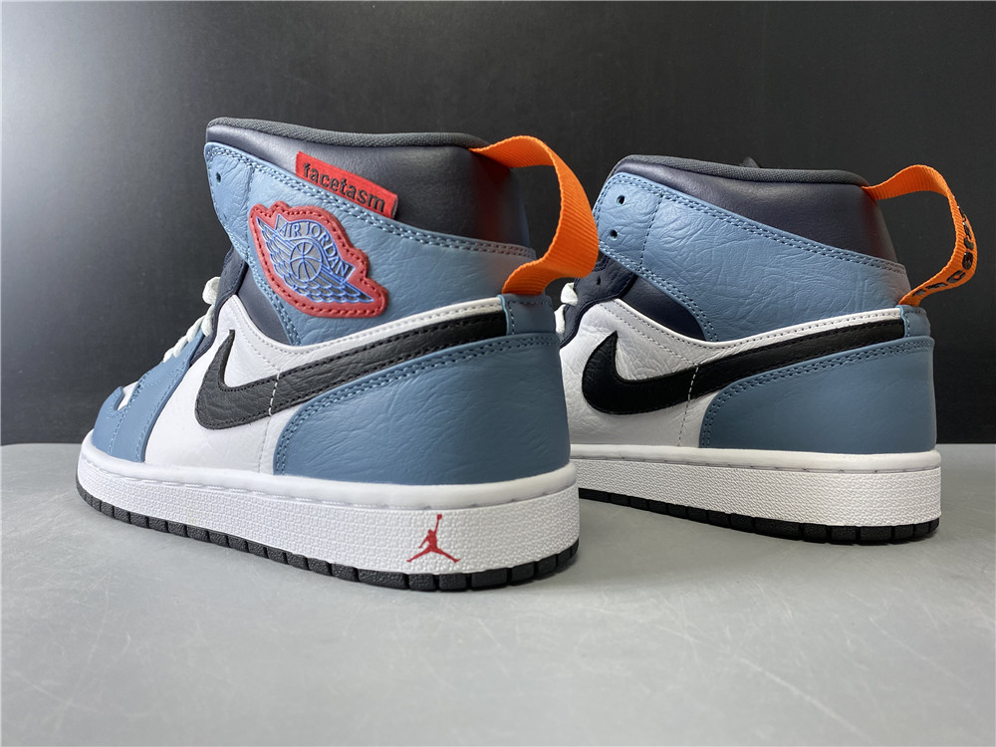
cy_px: 374
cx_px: 498
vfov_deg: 53.1
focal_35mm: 26
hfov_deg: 67.3
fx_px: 748
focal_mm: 4.25
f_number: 1.8
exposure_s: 1/50
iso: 80
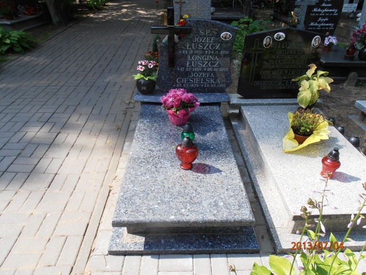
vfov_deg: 56.8
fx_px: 254
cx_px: 183
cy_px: 138
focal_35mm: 24
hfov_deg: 71.6
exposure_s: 1/60
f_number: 7.9
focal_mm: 4.2
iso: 80
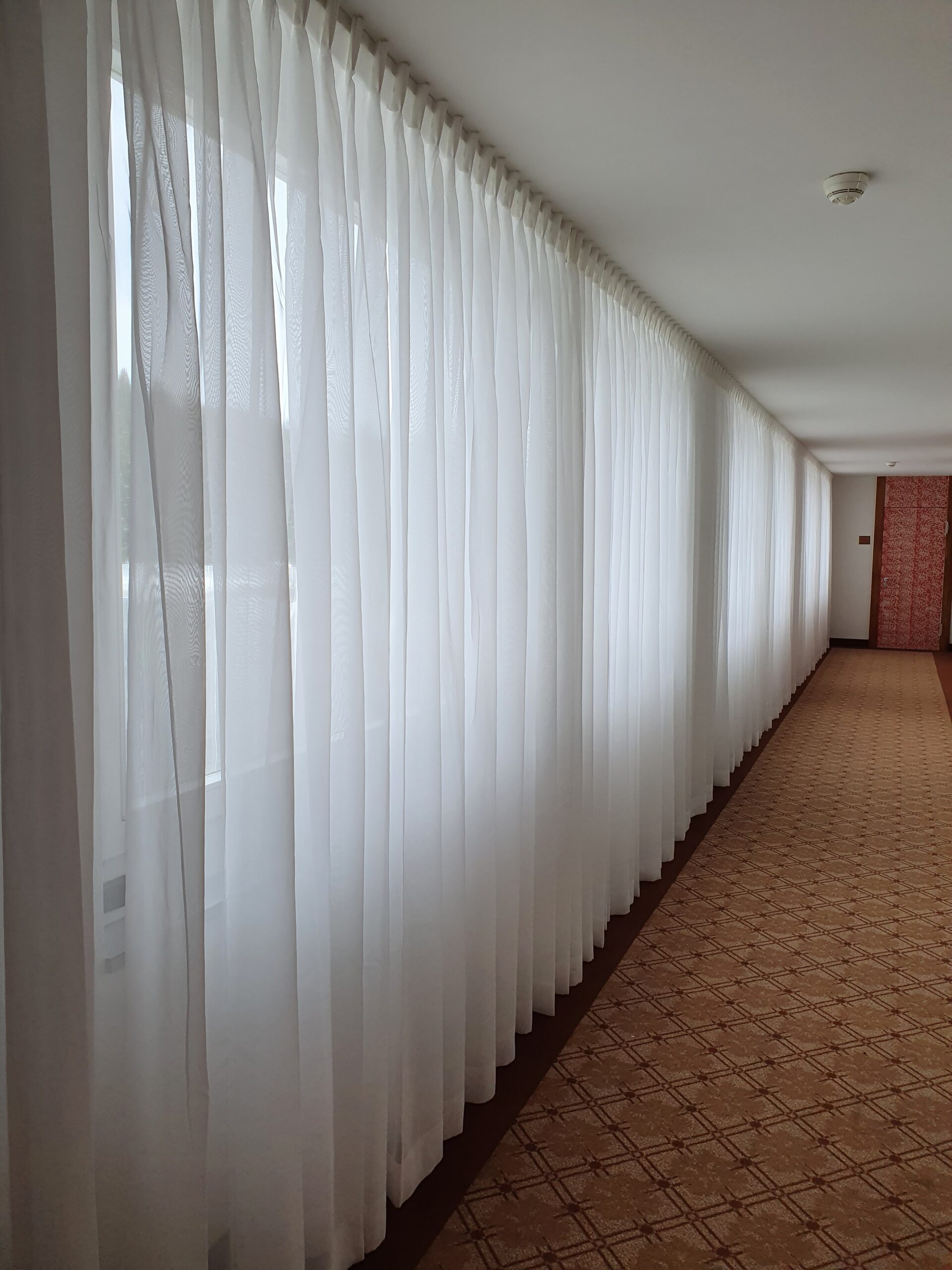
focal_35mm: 26
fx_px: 953
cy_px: 635
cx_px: 476
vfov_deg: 67.3
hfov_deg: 53.1
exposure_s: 1/100
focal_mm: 4.32
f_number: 2.4
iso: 64
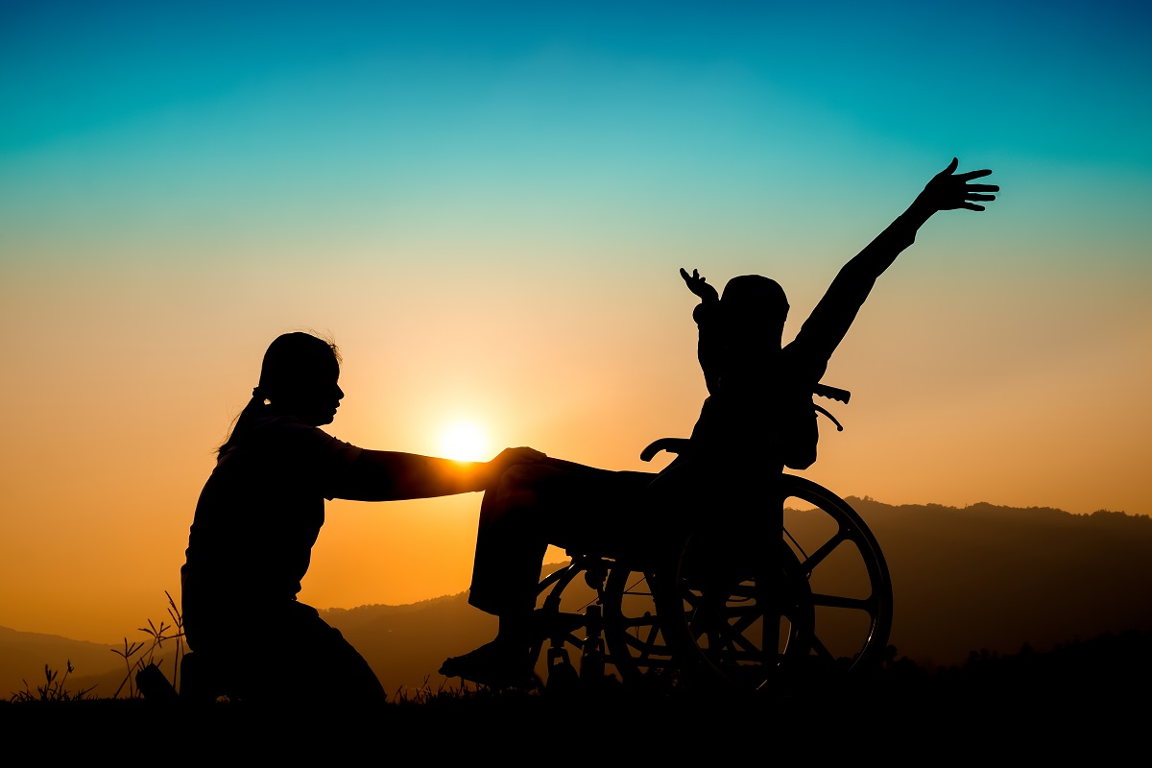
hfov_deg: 41.9
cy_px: 384
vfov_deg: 28.6
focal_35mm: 47
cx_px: 576
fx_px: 1504
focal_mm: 31.5
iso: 200
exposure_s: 1/500
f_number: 10
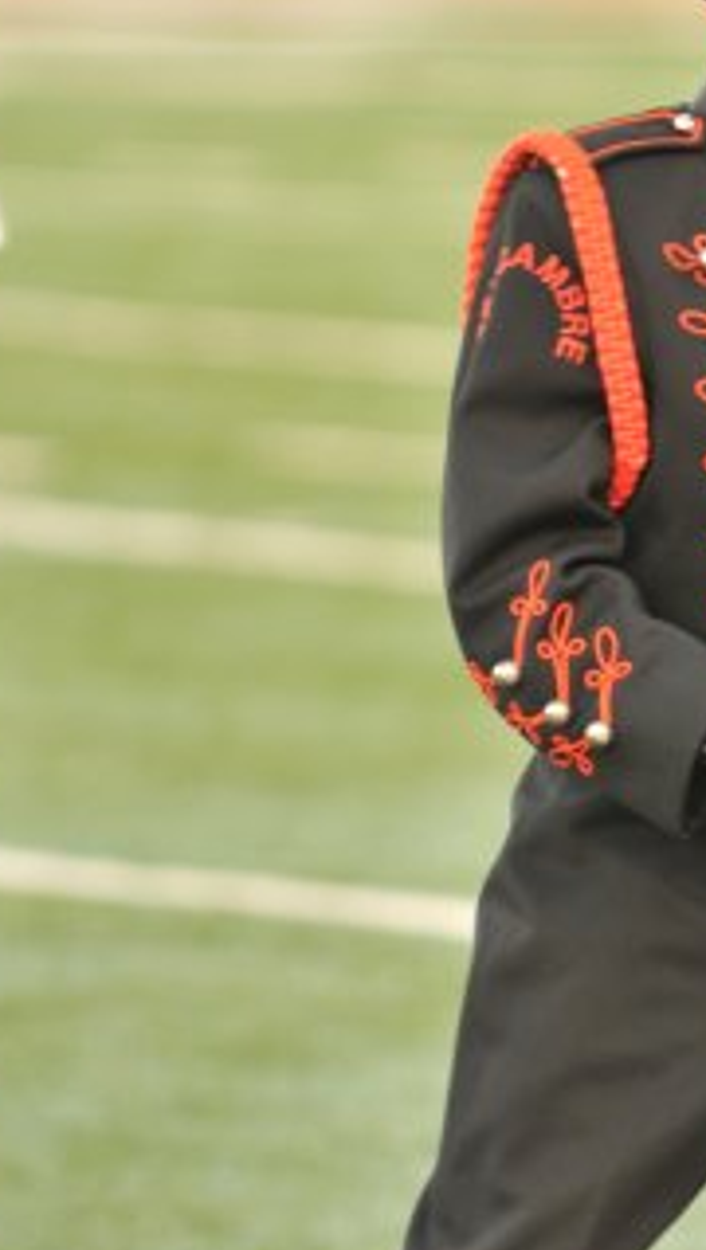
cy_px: 603
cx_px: 661
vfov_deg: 3.7
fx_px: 19589
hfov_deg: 2.1
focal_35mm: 590
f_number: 2.8
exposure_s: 1/200
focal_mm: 200
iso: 200
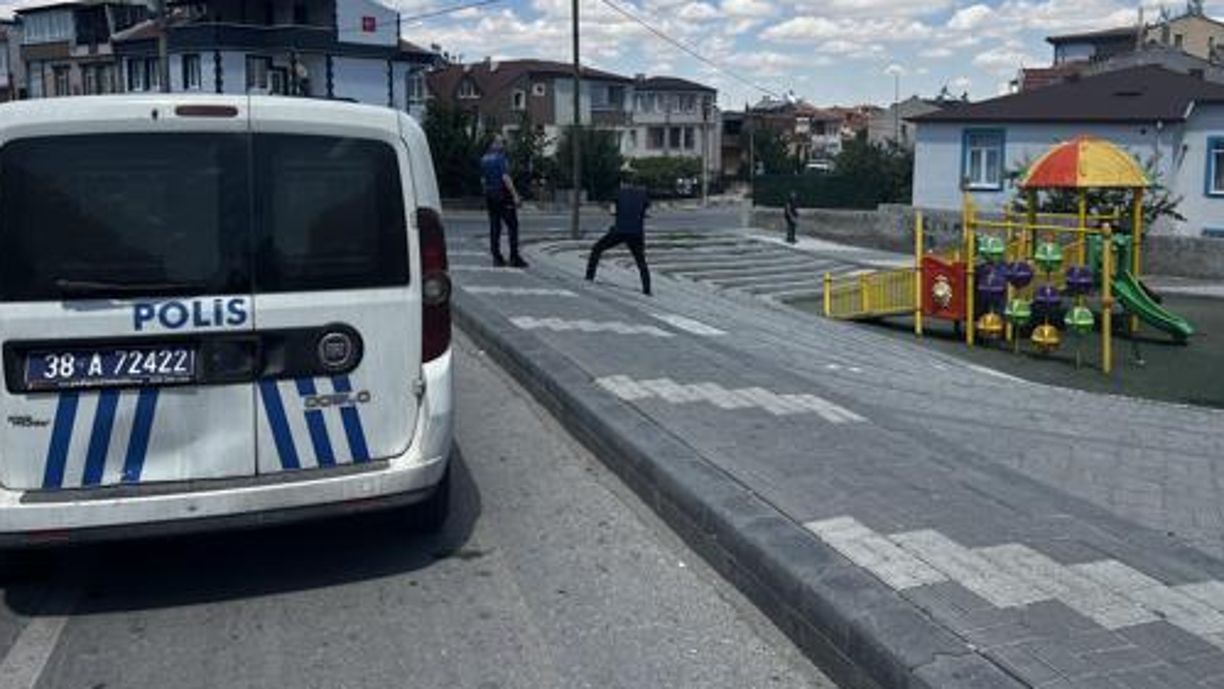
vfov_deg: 37.4
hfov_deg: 62.6
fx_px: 1006
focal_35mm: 31
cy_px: 226
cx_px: 621
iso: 50
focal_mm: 5.7
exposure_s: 1/3704
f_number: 1.5
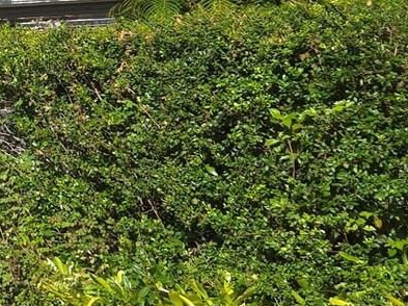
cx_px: -467
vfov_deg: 12.1
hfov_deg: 13.5
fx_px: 1413
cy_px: -33
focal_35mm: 120
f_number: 1.8
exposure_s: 1/1348
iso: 50
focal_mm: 5.4
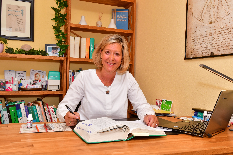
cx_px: 116
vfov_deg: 36.9
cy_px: 78
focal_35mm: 36
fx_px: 233
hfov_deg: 53.1
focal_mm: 24
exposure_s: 1/160
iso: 400
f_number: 11
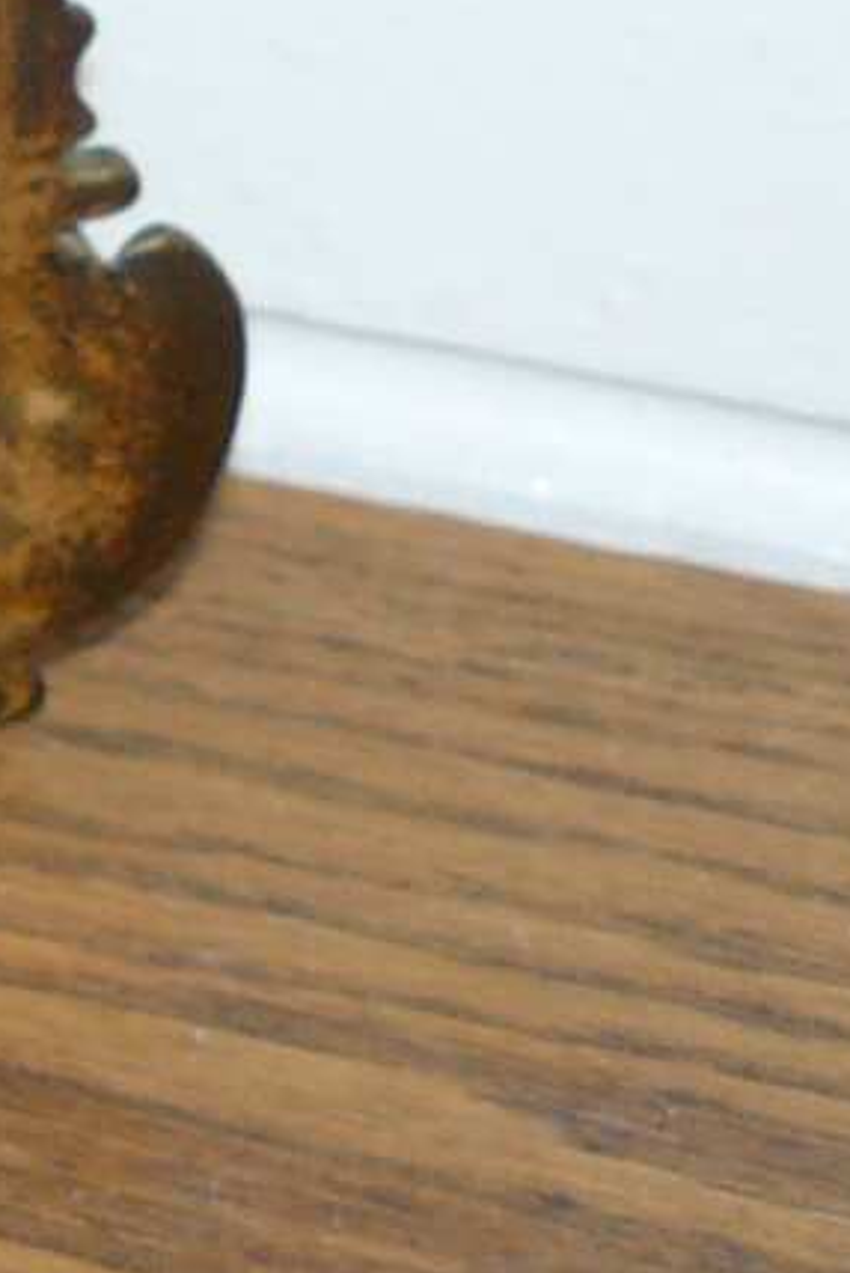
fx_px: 6329
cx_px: -1920
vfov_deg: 11.1
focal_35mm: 179
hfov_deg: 6.8
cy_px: -556
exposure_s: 1/30
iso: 100
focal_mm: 6
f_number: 2.8
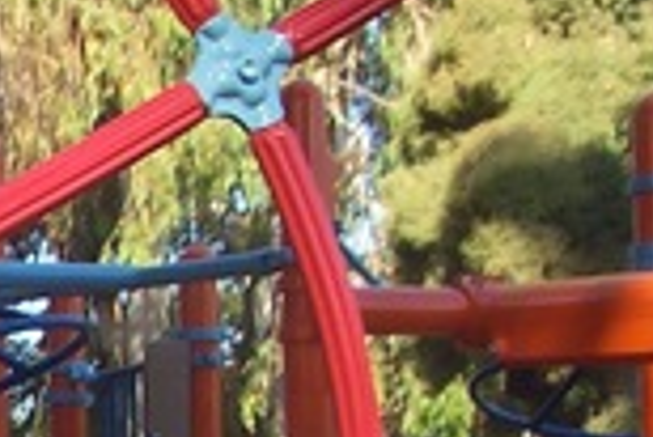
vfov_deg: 8.4
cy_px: 679
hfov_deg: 11.6
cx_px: -619
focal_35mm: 160
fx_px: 2905
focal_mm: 5.6
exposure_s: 1/125
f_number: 5.6
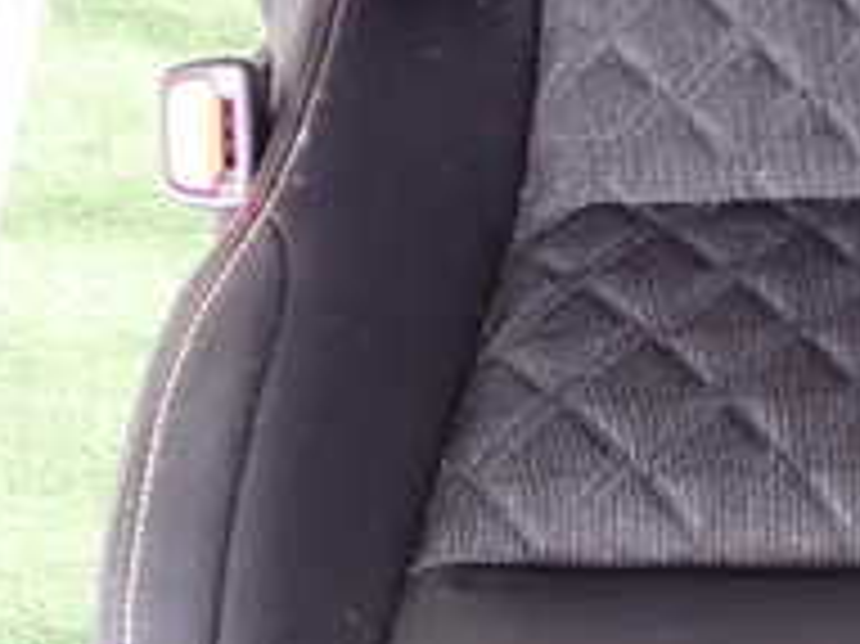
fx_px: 3203
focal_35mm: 129
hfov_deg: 15.0
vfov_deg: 11.4
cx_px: 892
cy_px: 500
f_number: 2.8
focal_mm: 7.31
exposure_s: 1/30
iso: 800
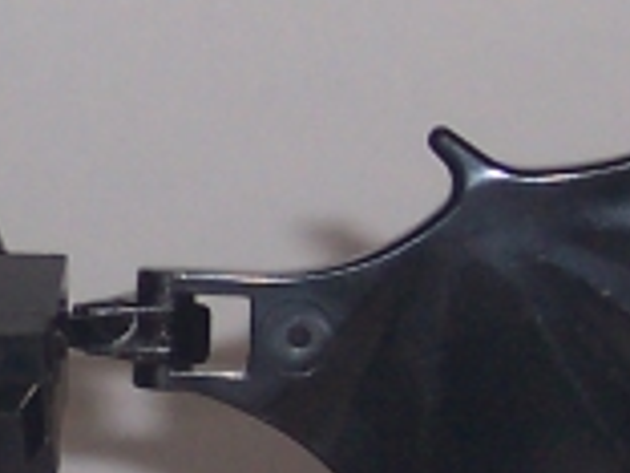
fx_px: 9154
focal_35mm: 503
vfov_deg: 3.0
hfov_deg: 3.9
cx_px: -194
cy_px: 206
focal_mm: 15.2
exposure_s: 1/90
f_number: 4
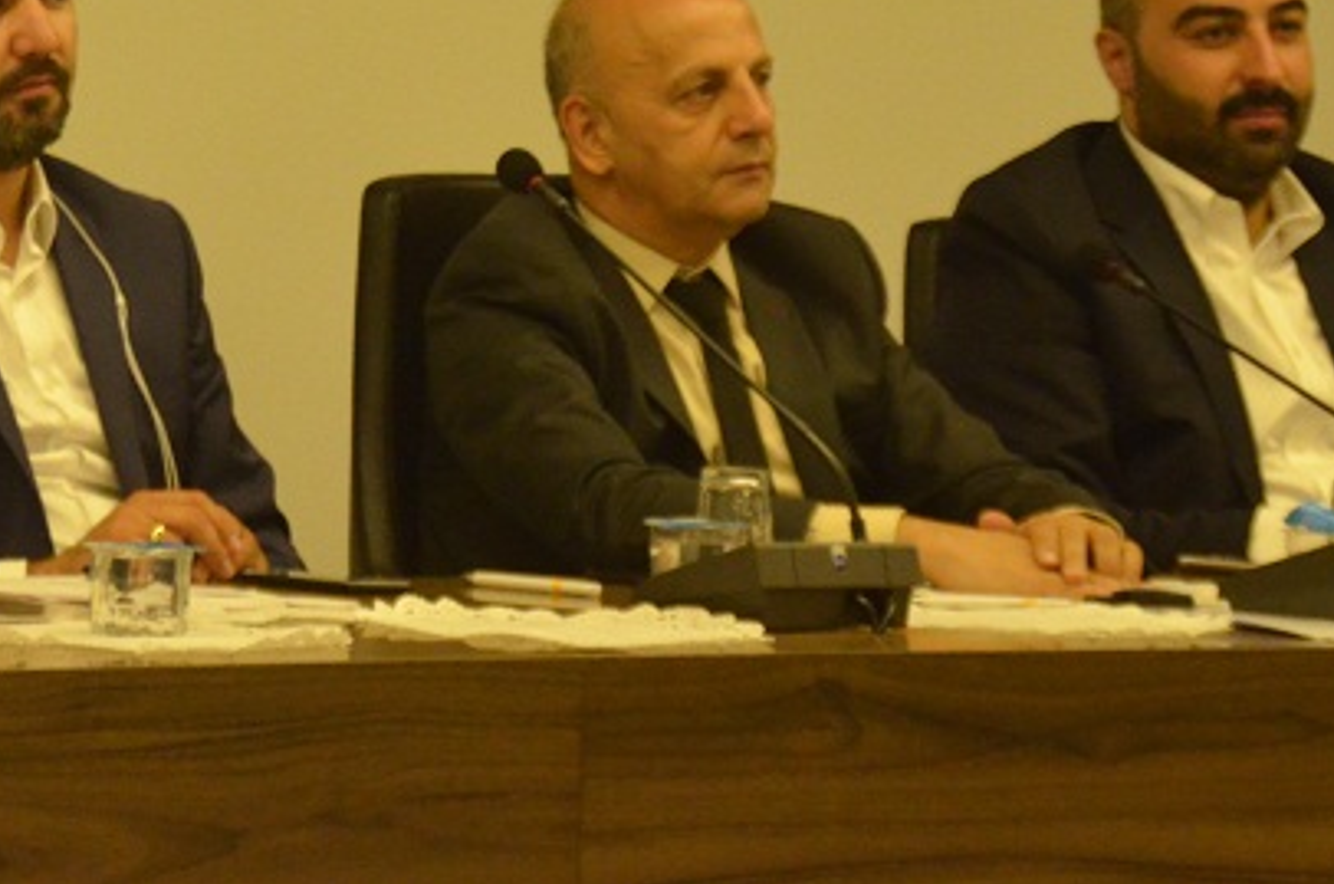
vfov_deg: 6.3
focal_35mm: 215
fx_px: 7951
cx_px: 274
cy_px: -7
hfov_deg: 9.6
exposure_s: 1/125
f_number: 5.6
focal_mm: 70
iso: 3200
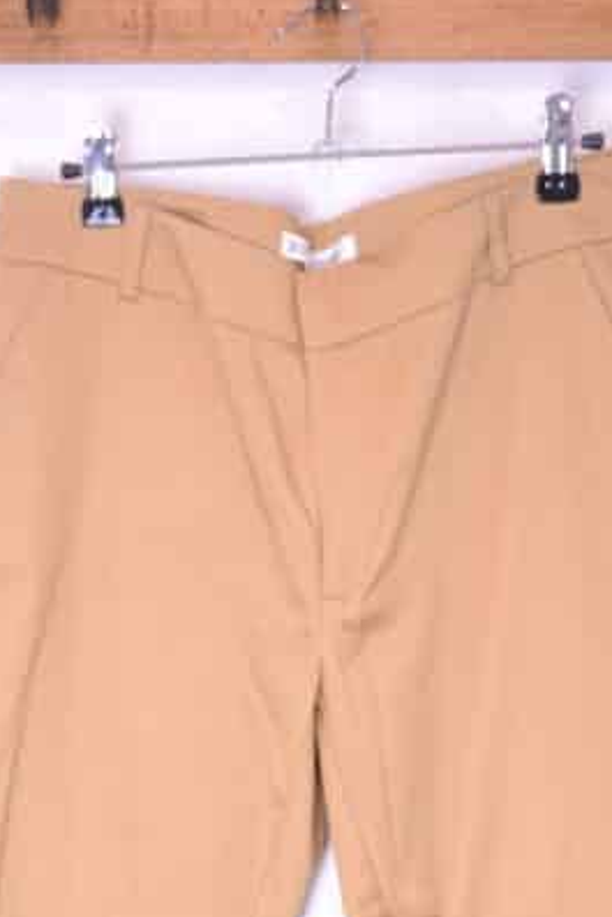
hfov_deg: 20.0
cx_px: 277
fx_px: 1732
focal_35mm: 68
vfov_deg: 28.1
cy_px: 882
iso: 200
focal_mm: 20
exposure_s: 1/15
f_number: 3.8
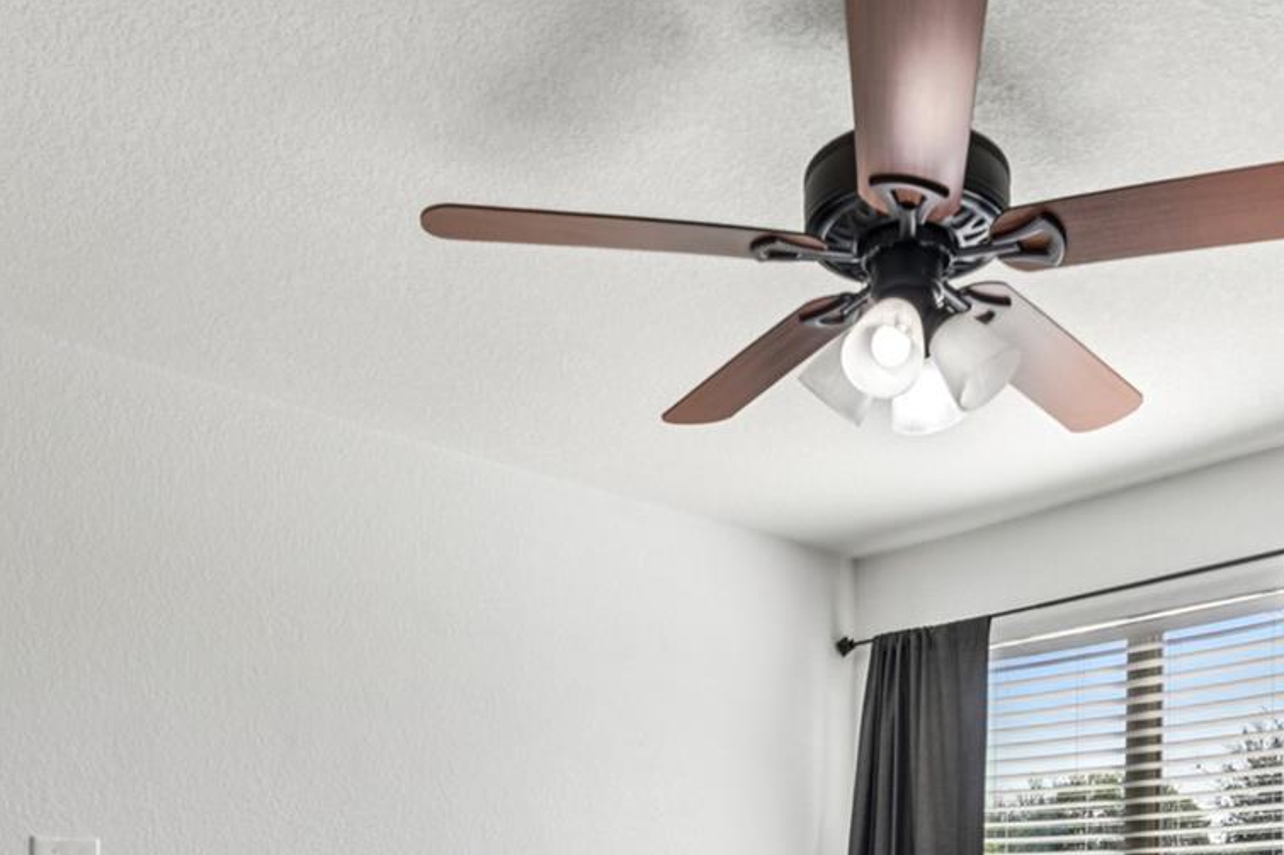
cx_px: 867
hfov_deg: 49.7
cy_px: 941
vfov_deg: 31.2
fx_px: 1355
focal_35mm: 38
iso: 100
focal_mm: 14
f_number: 8
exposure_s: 1/20
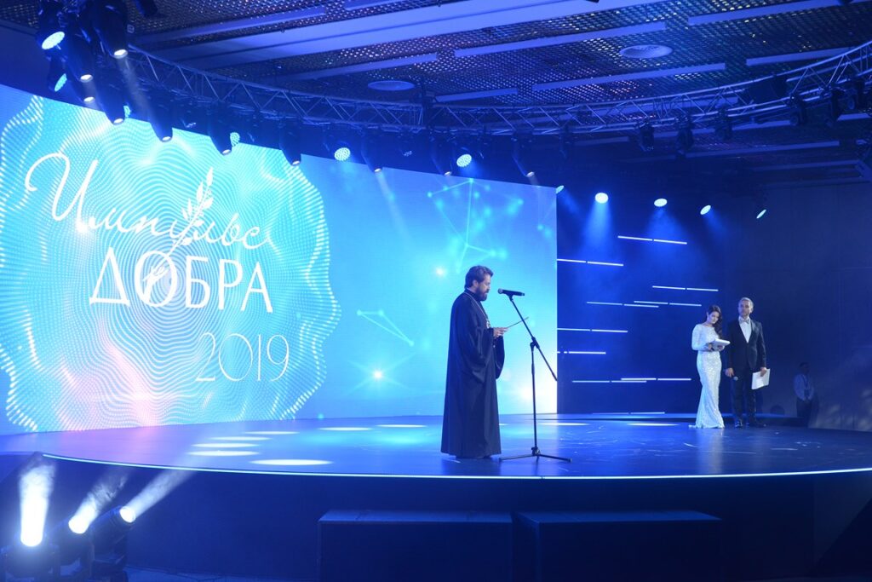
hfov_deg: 39.6
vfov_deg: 27.0
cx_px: 436
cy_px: 291
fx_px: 1211
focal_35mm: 50
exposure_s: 1/60
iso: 1600
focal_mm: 50
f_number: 7.1
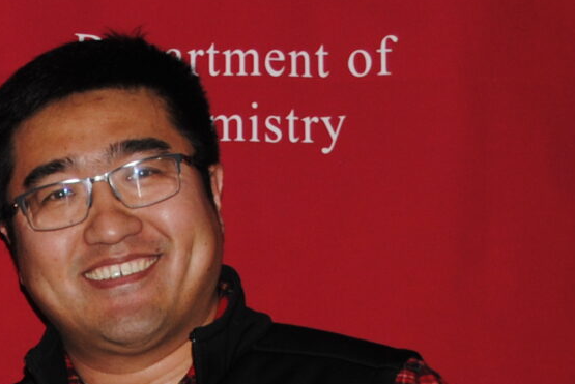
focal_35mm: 180
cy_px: 608
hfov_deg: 11.2
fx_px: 2877
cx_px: -123
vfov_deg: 7.5
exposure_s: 1/60
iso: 200
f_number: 4.2
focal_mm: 26
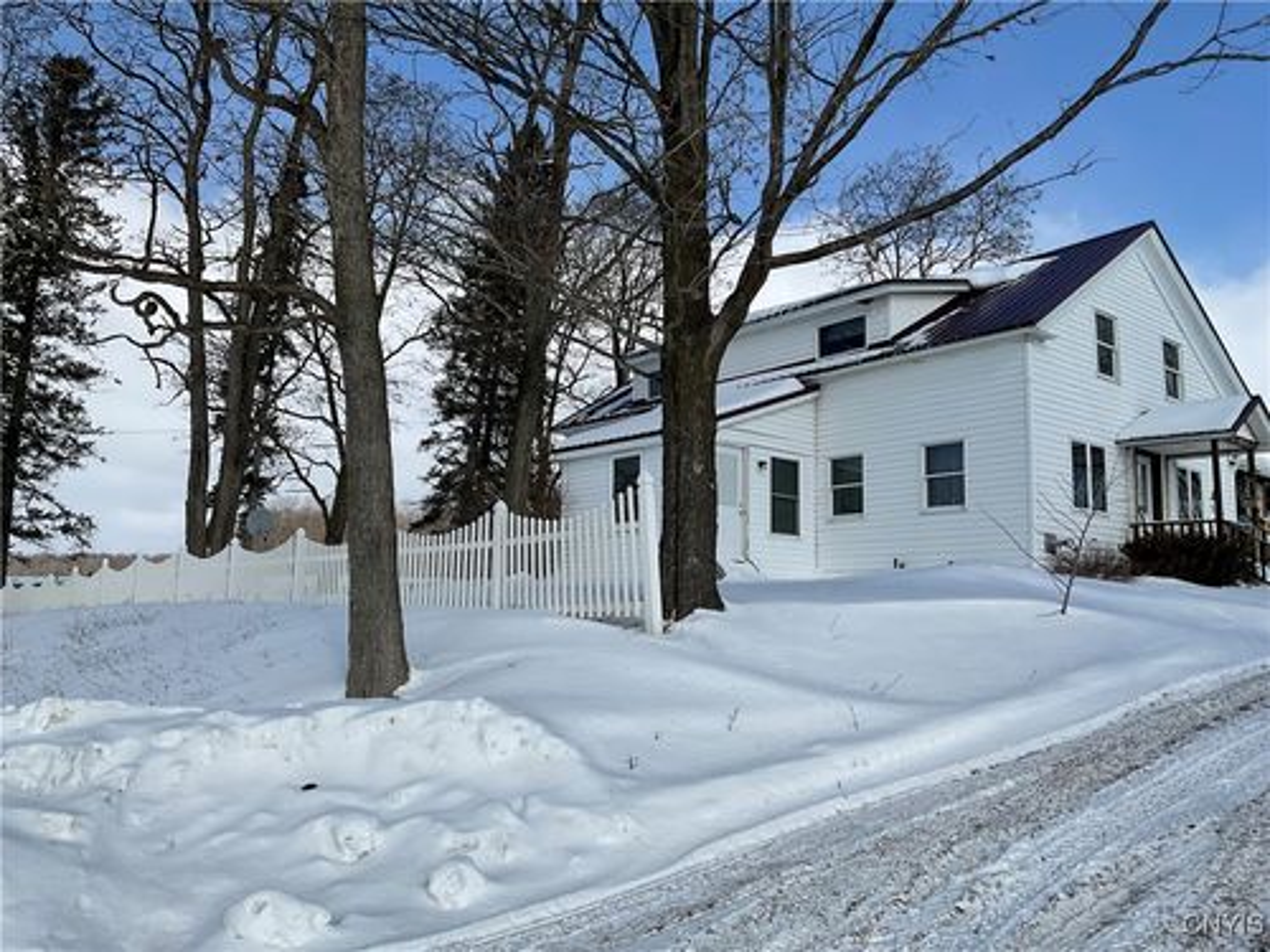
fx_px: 1064
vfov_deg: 48.2
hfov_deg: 61.7
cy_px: 476
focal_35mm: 29
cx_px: 635
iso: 16
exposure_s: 1/4065
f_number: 1.8
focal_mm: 3
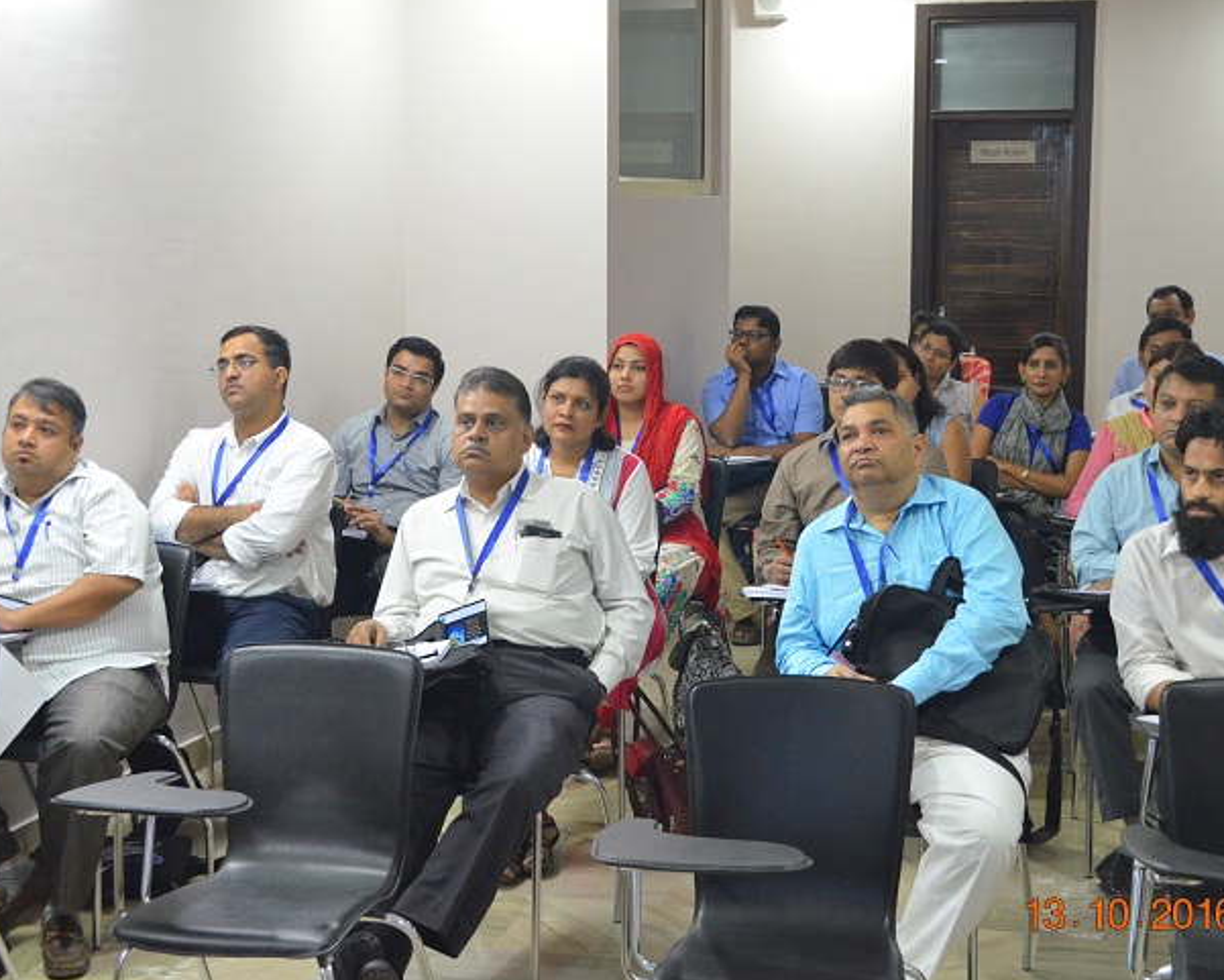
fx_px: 2195
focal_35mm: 61
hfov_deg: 31.2
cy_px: 491
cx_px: 625
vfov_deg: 25.2
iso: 2800
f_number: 5
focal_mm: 35
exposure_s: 1/30
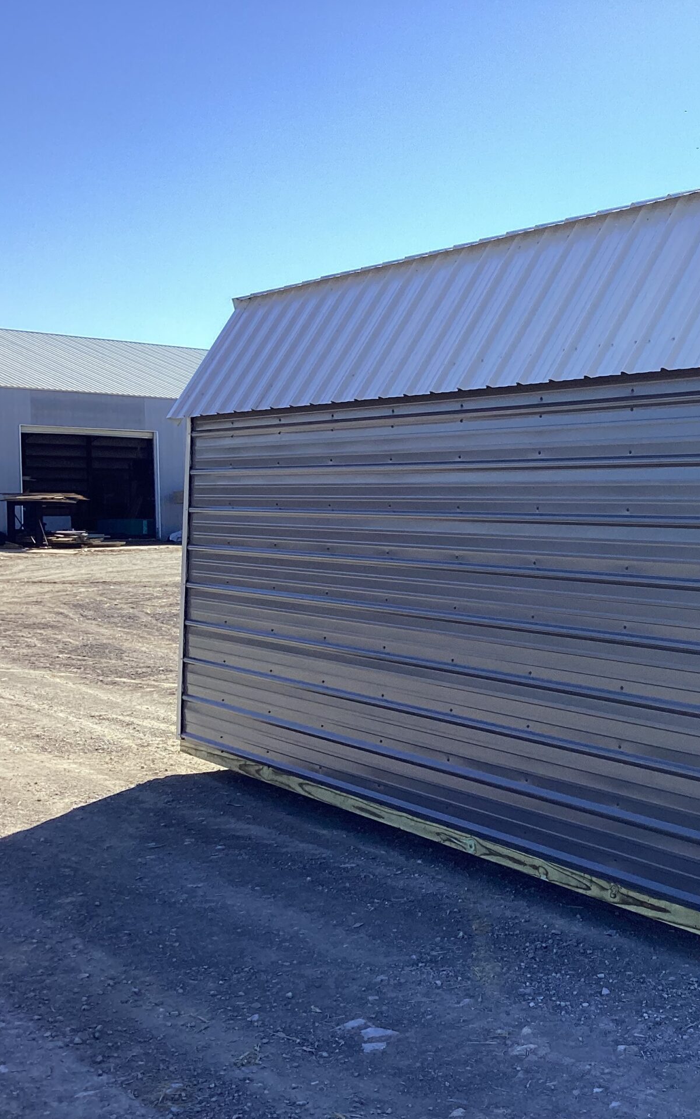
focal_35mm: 44
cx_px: 711
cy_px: 559
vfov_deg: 45.3
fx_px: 1343
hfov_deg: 27.4
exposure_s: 1/831
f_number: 2.4
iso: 25
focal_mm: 3.3
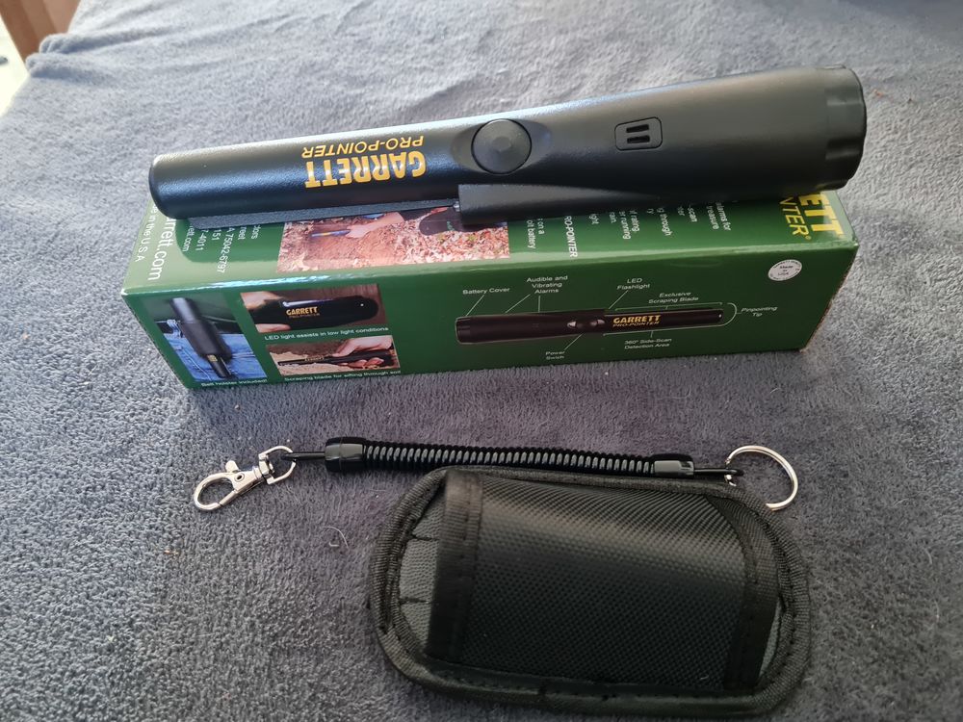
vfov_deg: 53.1
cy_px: 361
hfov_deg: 67.3
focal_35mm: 26
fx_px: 723
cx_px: 482
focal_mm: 5.4
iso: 640
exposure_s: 1/25
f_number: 1.8
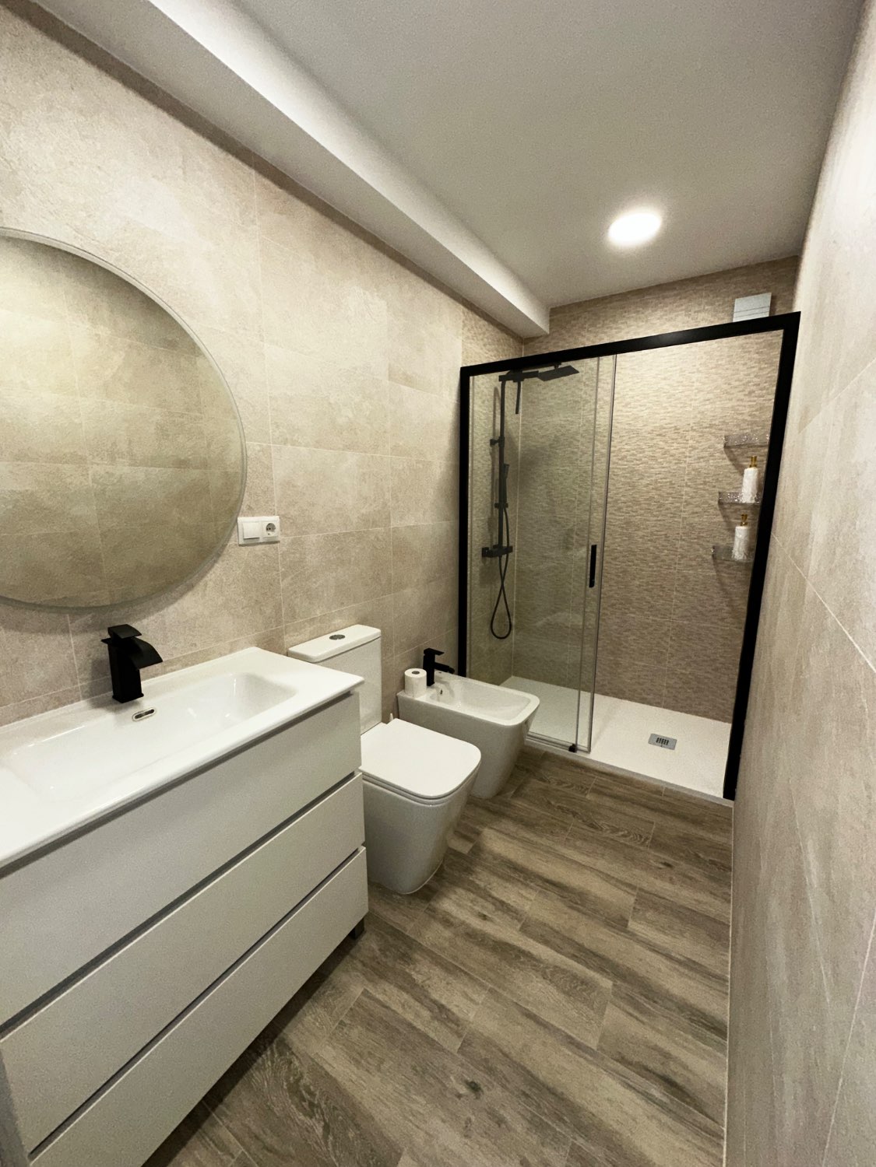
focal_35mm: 14
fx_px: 472
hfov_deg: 85.7
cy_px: 584
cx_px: 438
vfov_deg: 102.1
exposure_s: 1/121
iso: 100
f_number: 2.2
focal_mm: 2.22
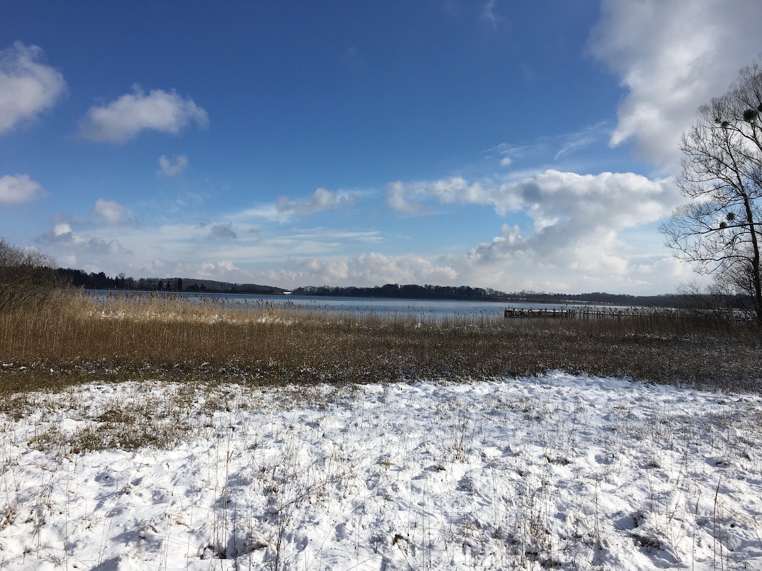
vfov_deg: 48.2
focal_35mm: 29
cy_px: 286
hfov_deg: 61.7
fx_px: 638
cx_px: 381
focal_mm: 4.15
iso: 25
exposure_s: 1/3846
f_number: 2.2
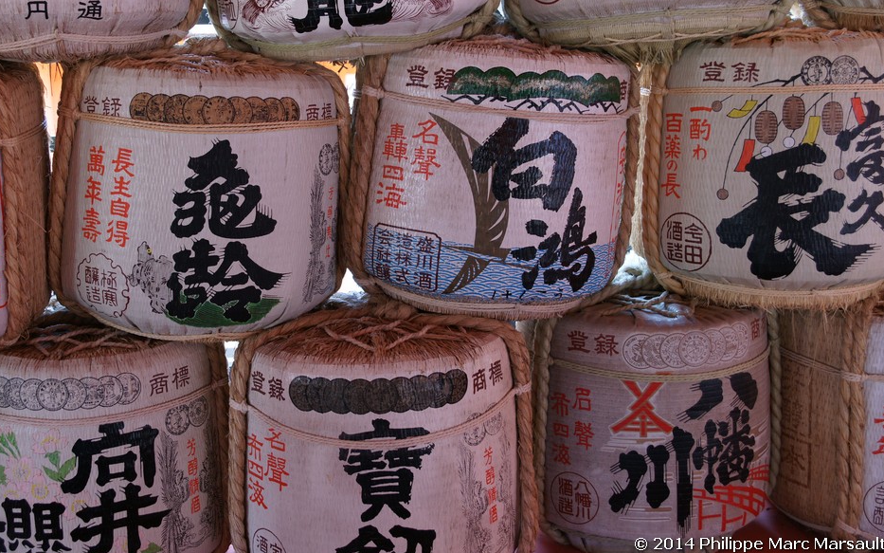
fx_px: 1060
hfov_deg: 45.1
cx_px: 367
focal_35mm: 44
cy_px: 212
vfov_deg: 29.1
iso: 400
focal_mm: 35
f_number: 4
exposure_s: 1/60
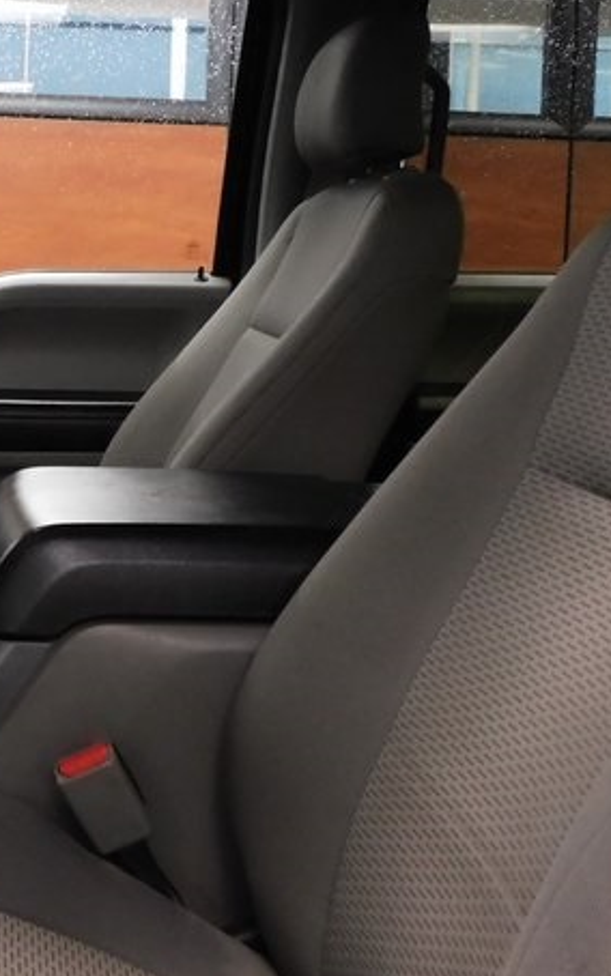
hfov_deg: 22.2
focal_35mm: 55
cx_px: -67
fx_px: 1464
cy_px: 297
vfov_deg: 36.4
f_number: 3
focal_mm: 4
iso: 640
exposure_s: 1/15
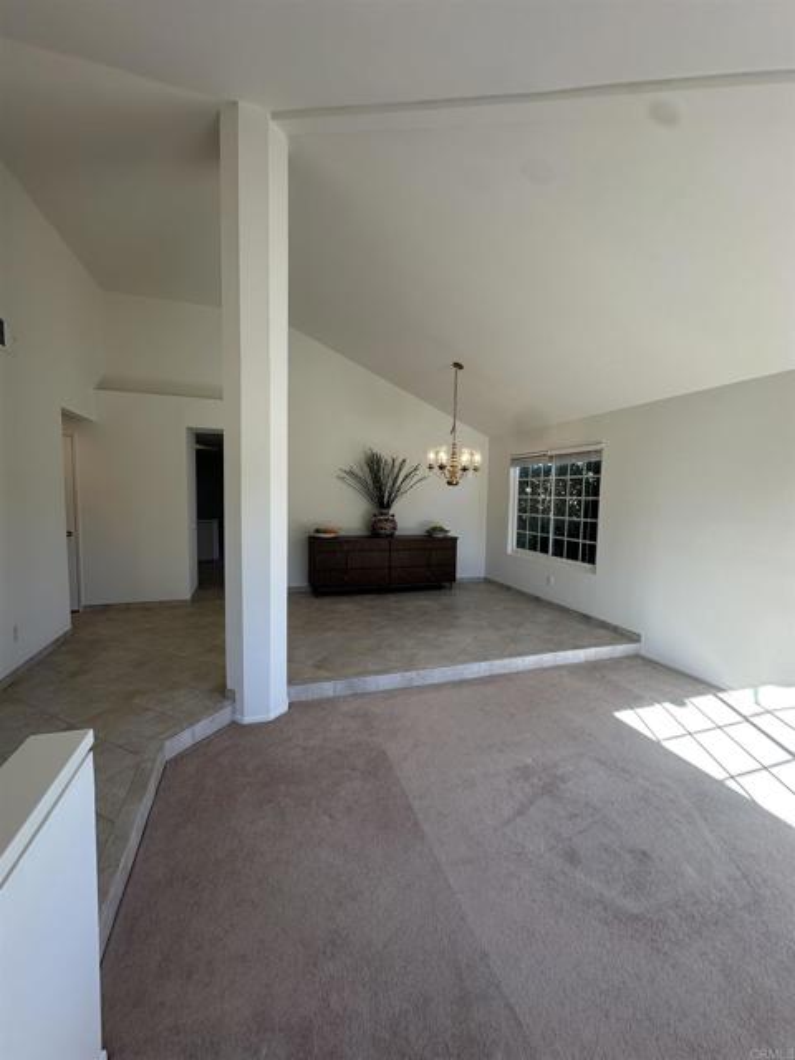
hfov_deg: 85.7
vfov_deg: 102.1
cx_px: 398
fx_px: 429
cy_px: 530
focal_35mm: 14
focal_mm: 2.22
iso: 50
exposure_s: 1/120
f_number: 2.2
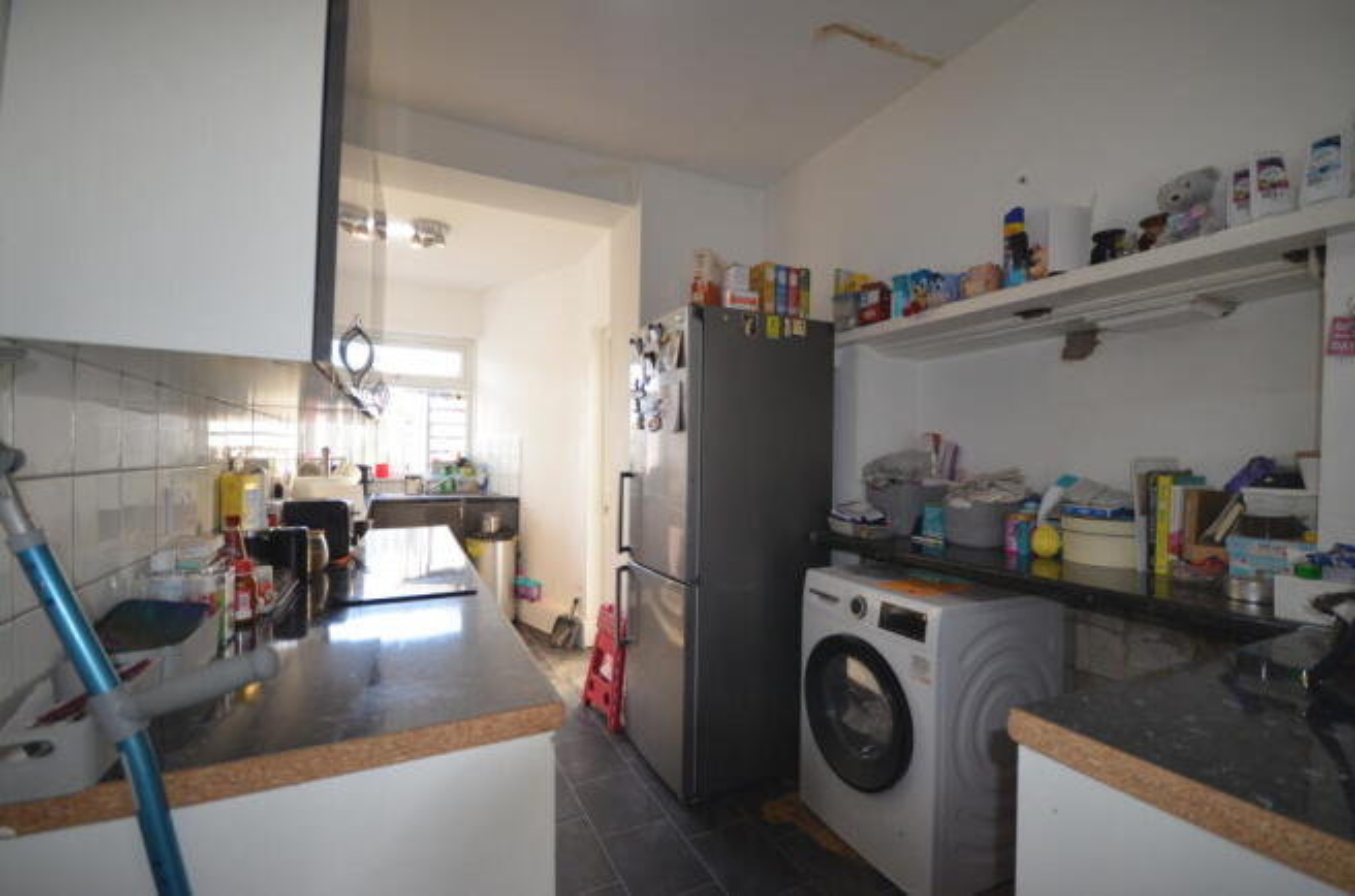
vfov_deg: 77.0
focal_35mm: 15
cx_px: 678
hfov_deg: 100.5
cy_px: 448
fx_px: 563
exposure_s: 1/60
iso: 720
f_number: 4
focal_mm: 10
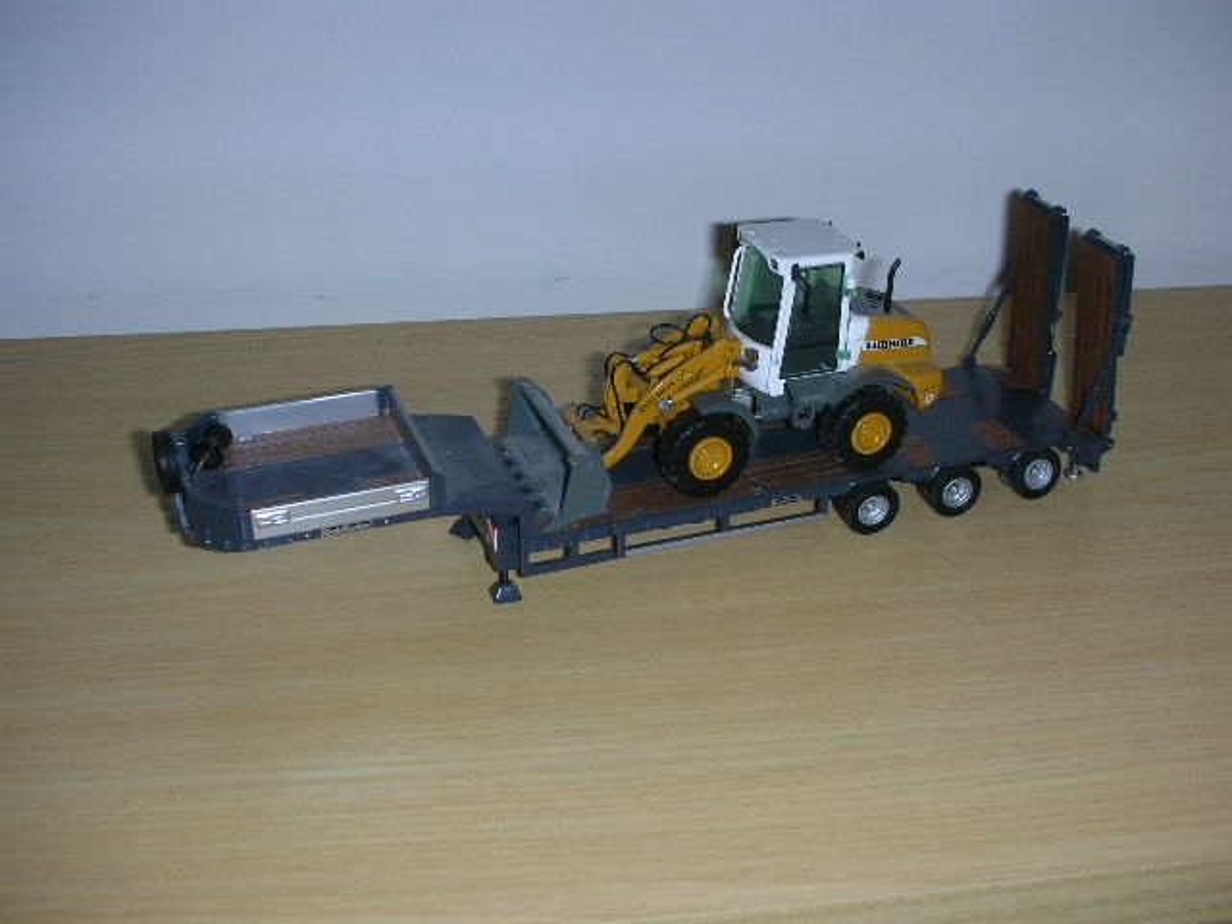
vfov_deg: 31.5
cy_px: 462
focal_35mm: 46
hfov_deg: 41.2
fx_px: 1637
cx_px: 616
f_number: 3.5
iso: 50
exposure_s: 1/60.1
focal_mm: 7.7
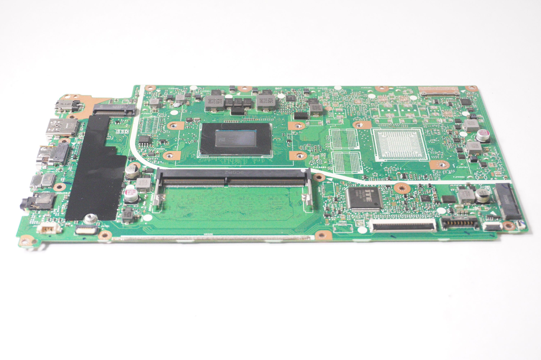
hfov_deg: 40.0
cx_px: 270
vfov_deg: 27.2
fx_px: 743
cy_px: 180
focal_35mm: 50
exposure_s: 1/1000
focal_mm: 33
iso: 5000
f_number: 5.6
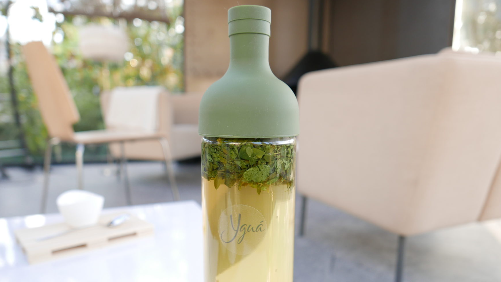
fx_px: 345
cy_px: 167
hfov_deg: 71.9
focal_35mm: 26
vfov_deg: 44.2
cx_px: 247
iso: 200
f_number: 1.7
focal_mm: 10.9
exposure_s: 1/125
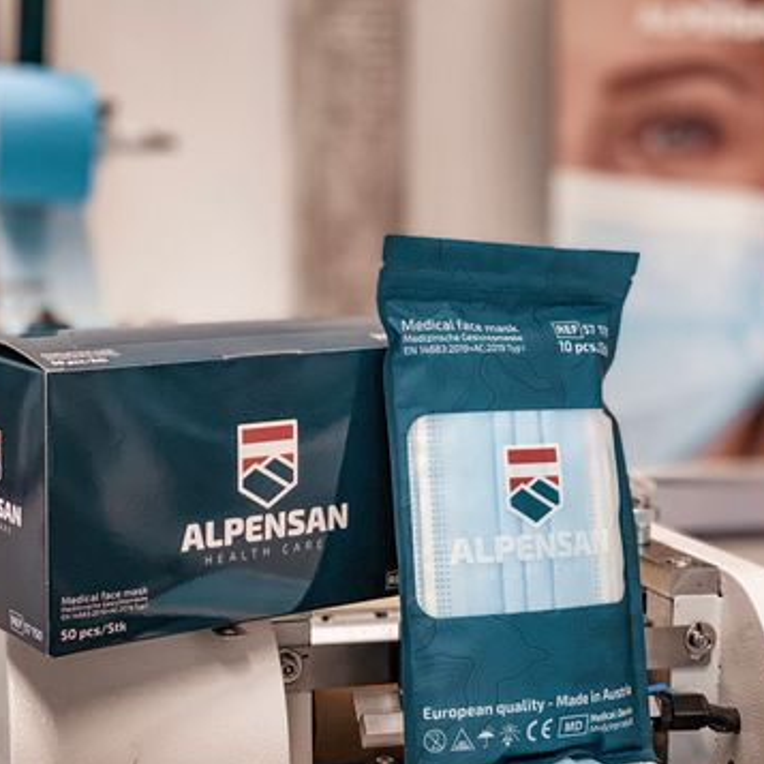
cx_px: 349
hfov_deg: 26.1
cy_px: 375
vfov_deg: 26.1
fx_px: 1648
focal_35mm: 66
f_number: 2
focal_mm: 6
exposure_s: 1/100
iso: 125
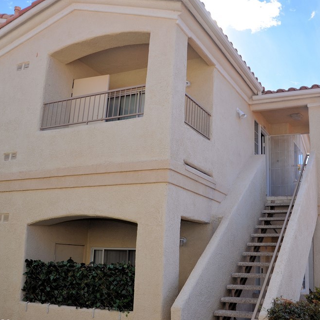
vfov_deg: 43.9
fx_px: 397
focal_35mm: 38
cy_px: 158
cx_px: 230
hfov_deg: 42.8
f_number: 9
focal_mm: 18
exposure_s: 1/320
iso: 100
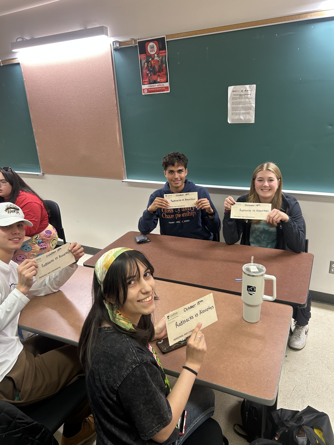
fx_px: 334
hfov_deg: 53.1
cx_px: 167
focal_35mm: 26
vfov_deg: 67.3
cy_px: 222
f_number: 1.5
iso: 125
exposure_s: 1/60
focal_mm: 5.7
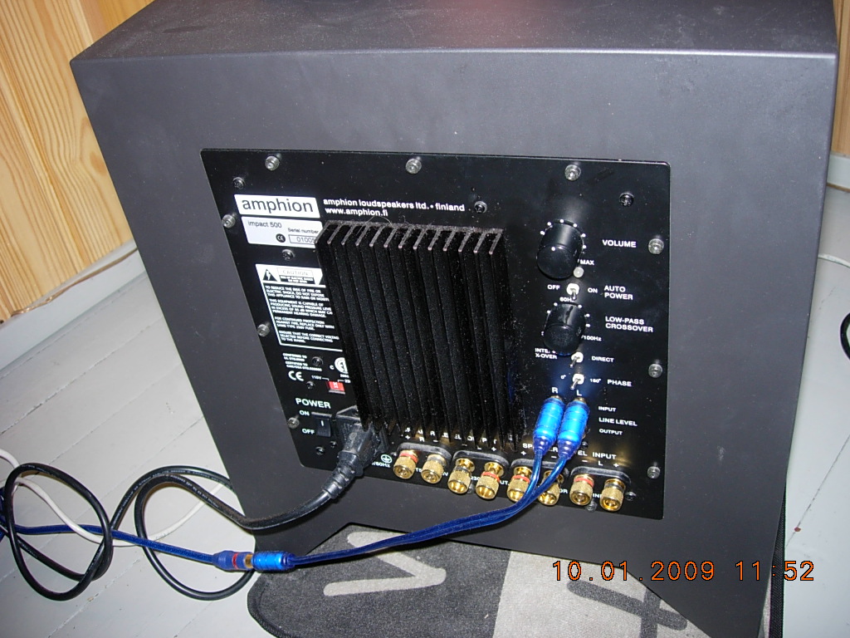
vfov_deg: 37.7
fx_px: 933
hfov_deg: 49.0
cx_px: 425
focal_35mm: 38
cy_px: 319
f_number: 2.8
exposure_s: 1/64
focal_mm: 7.8
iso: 79
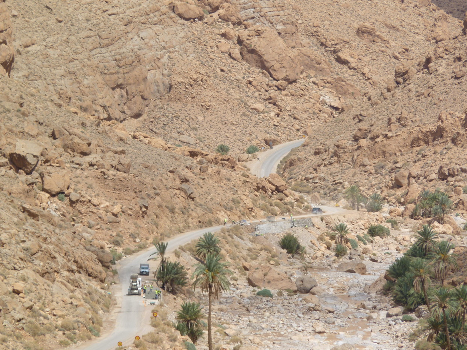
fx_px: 4452
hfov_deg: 6.0
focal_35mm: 330
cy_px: 171
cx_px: 228
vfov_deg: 4.5
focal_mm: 56.7
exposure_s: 1/500
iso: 80
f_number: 5.6
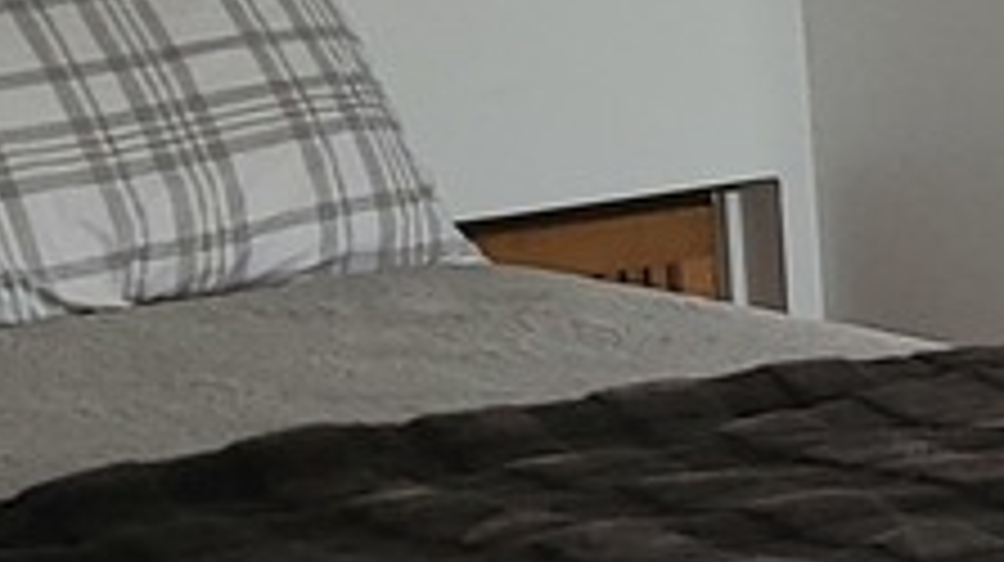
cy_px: 256
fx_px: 4868
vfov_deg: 6.6
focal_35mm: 183
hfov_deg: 10.5
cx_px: 2197
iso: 100
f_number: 1.8
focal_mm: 5.4
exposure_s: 1/60
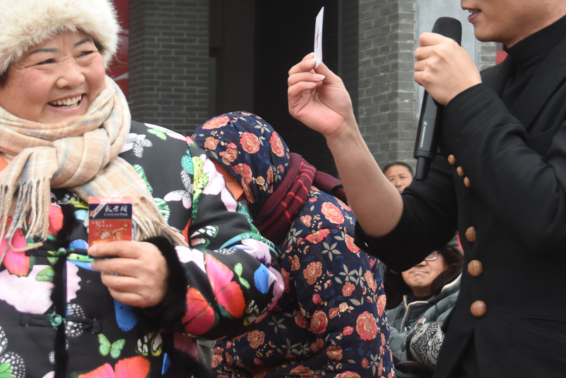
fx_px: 1619
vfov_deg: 13.3
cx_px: 263
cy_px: 115
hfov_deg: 19.8
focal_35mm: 103
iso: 1000
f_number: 5.6
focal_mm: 38
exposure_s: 1/250
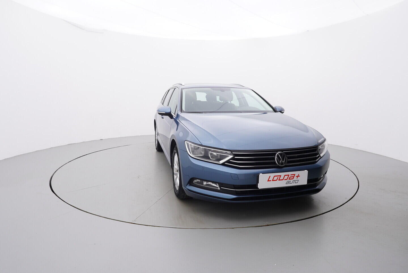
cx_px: 204
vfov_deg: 56.2
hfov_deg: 77.3
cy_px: 136
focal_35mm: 22
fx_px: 255
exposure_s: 1/80
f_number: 5
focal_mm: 15
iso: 200
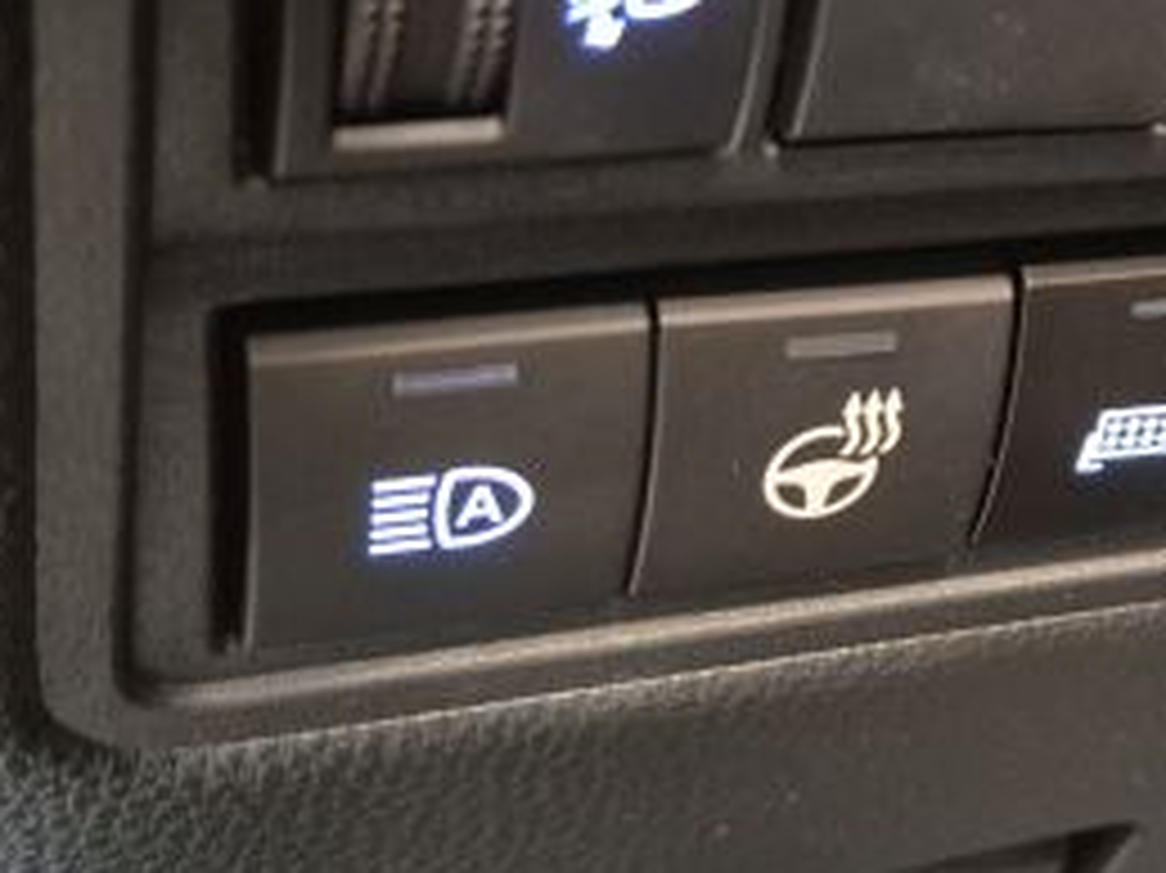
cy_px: 441
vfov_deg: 20.7
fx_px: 2390
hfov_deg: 26.2
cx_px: 1125
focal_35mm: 71
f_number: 1.8
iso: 2000
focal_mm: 5.4
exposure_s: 1/17
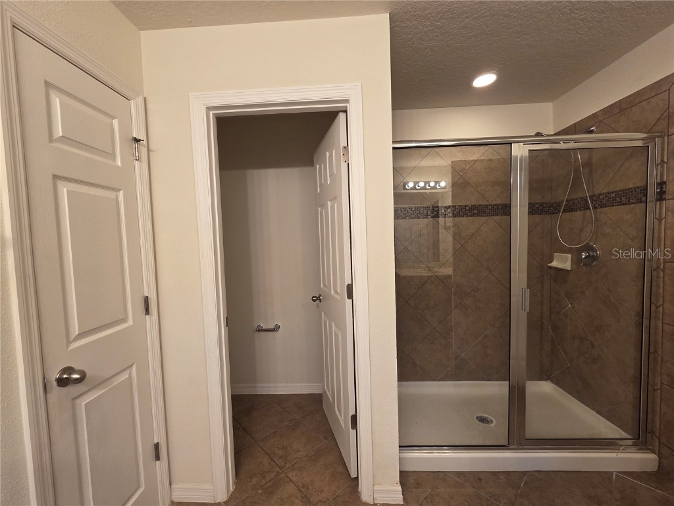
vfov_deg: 89.9
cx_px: 337
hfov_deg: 106.2
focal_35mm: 13
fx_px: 253
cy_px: 253
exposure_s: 1/120
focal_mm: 2.2
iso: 250
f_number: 2.2
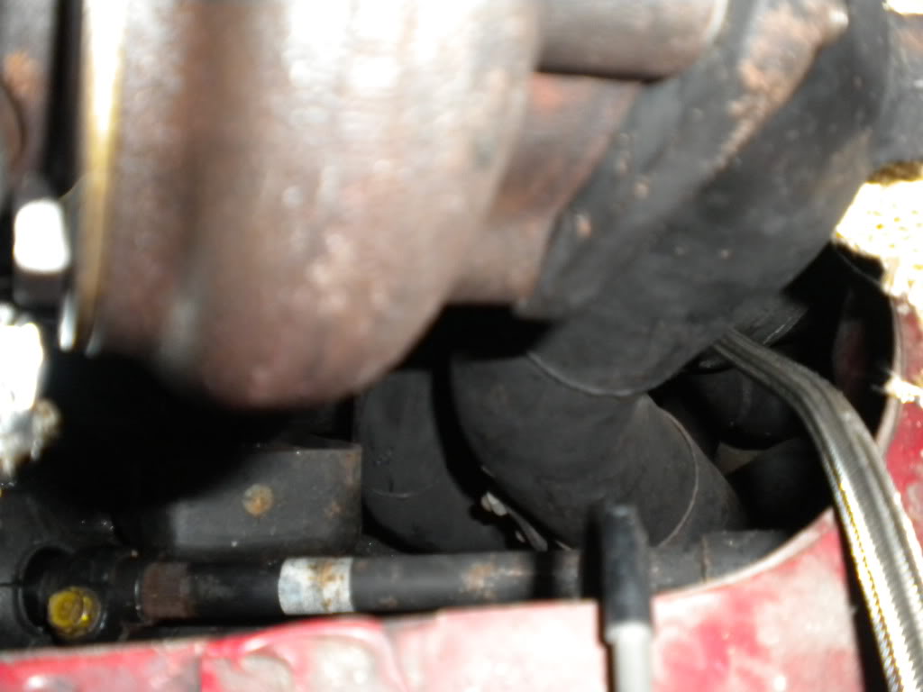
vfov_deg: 35.1
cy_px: 346
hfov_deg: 45.8
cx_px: 462
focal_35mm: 41
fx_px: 1093
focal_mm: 7.4
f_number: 3.5
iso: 400
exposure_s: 1/30
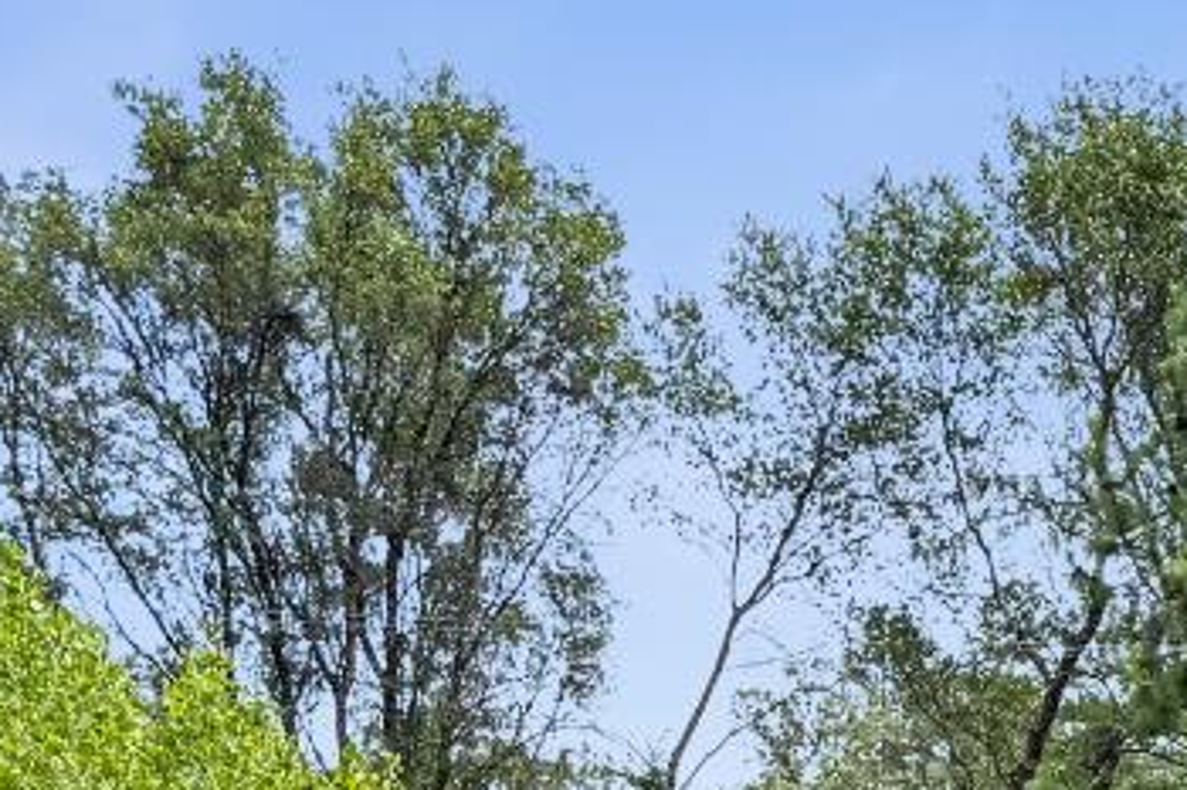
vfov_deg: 11.5
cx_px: 1814
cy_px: 1575
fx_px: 3526
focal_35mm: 107
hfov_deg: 17.1
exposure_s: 1/1800
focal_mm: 6.76
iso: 80
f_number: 1.8
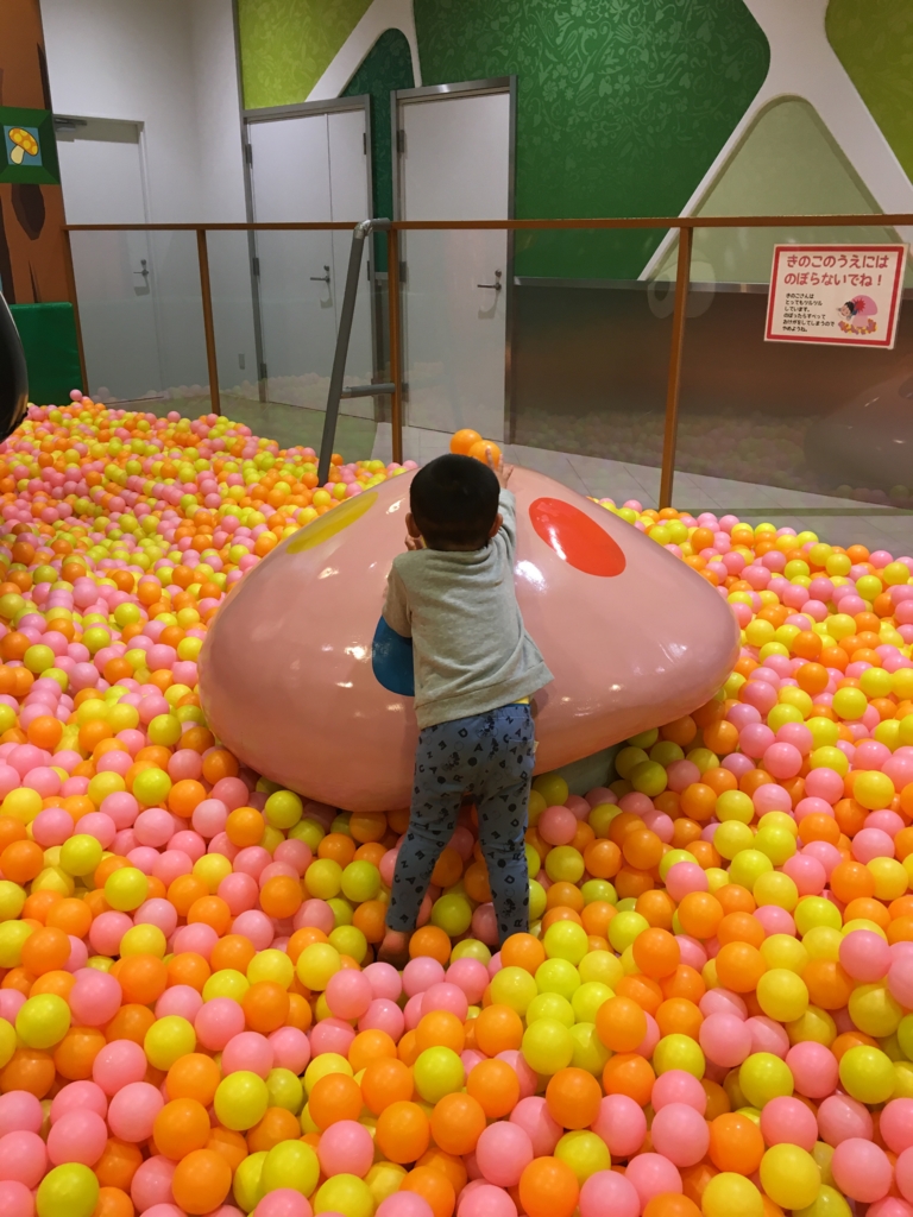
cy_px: 608
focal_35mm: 29
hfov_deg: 48.2
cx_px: 456
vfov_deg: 61.7
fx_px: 1020
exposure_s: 1/30
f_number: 2.2
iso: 50
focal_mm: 4.15
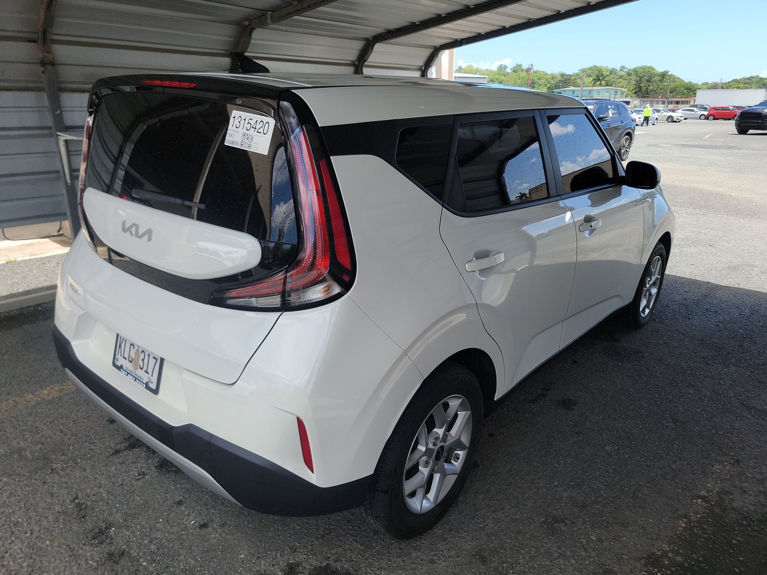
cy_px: 284
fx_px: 554
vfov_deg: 54.9
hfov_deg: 69.4
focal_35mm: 25
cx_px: 395
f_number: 1.8
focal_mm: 6.7
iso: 50
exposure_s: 1/378
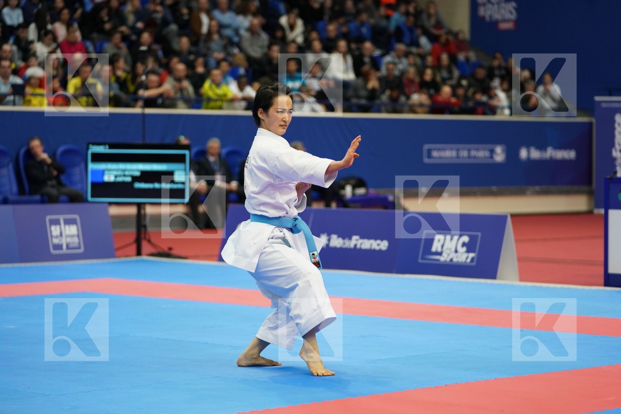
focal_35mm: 106
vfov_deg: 12.9
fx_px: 1828
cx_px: 310
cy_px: 207
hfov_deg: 19.3
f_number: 2.8
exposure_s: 1/500
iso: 1600
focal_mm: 106
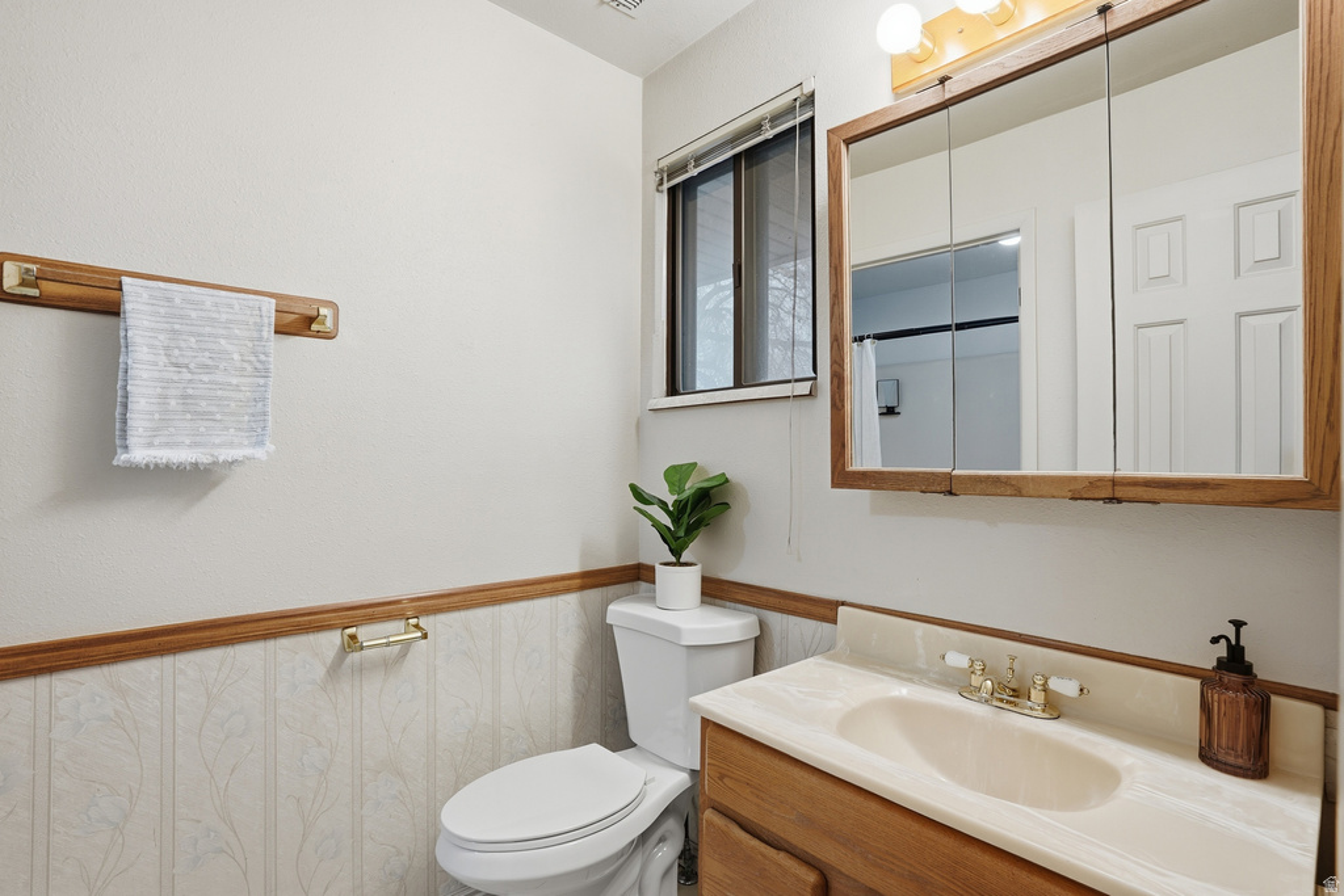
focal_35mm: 16
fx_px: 597
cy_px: 448
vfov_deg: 73.8
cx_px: 672
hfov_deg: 96.7
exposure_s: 1/80
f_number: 9
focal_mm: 16
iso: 250
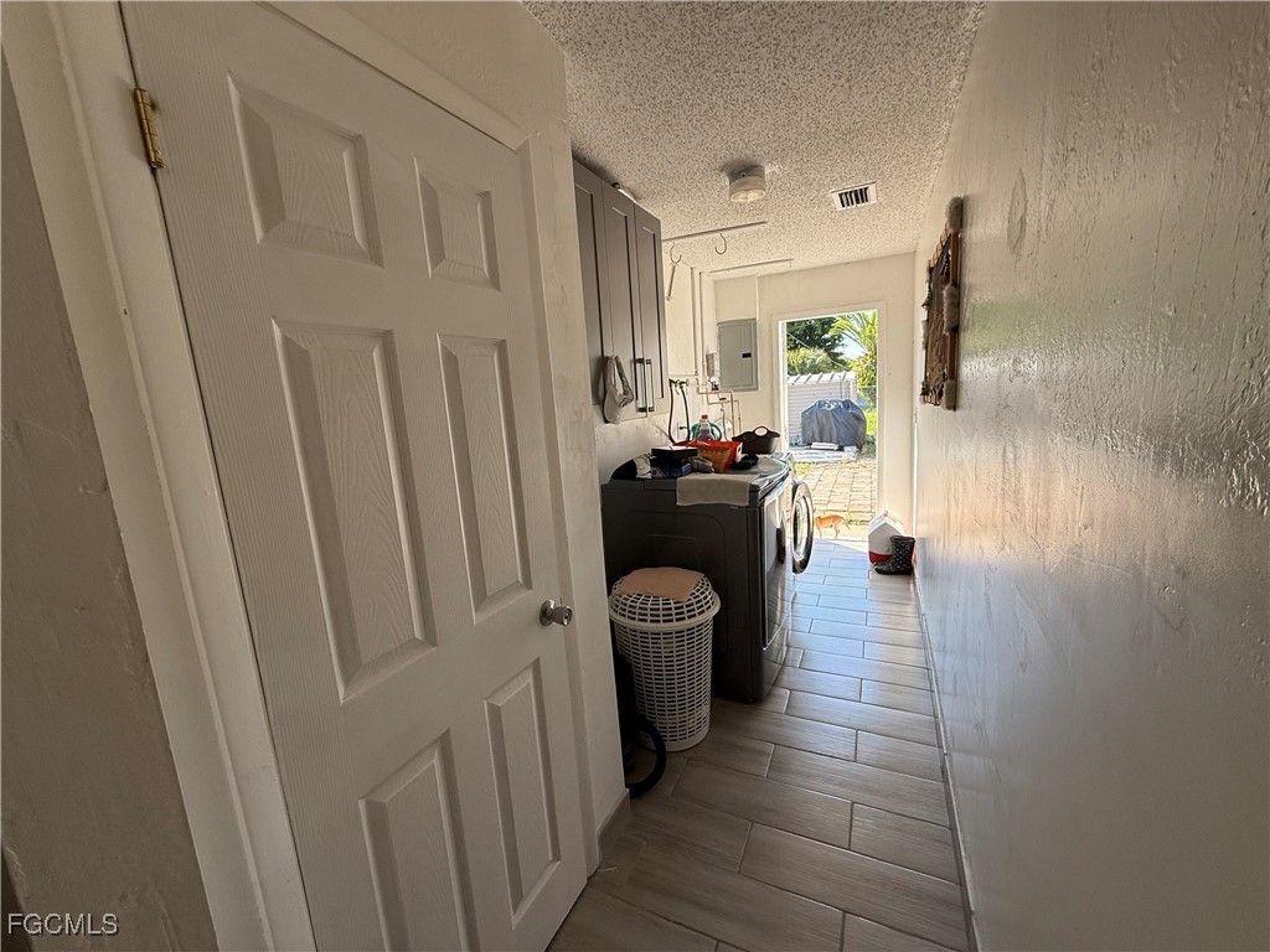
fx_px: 514
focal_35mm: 14
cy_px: 476
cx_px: 635
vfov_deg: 85.7
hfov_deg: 102.1
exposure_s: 1/241
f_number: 2.2
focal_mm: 2.22
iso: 64
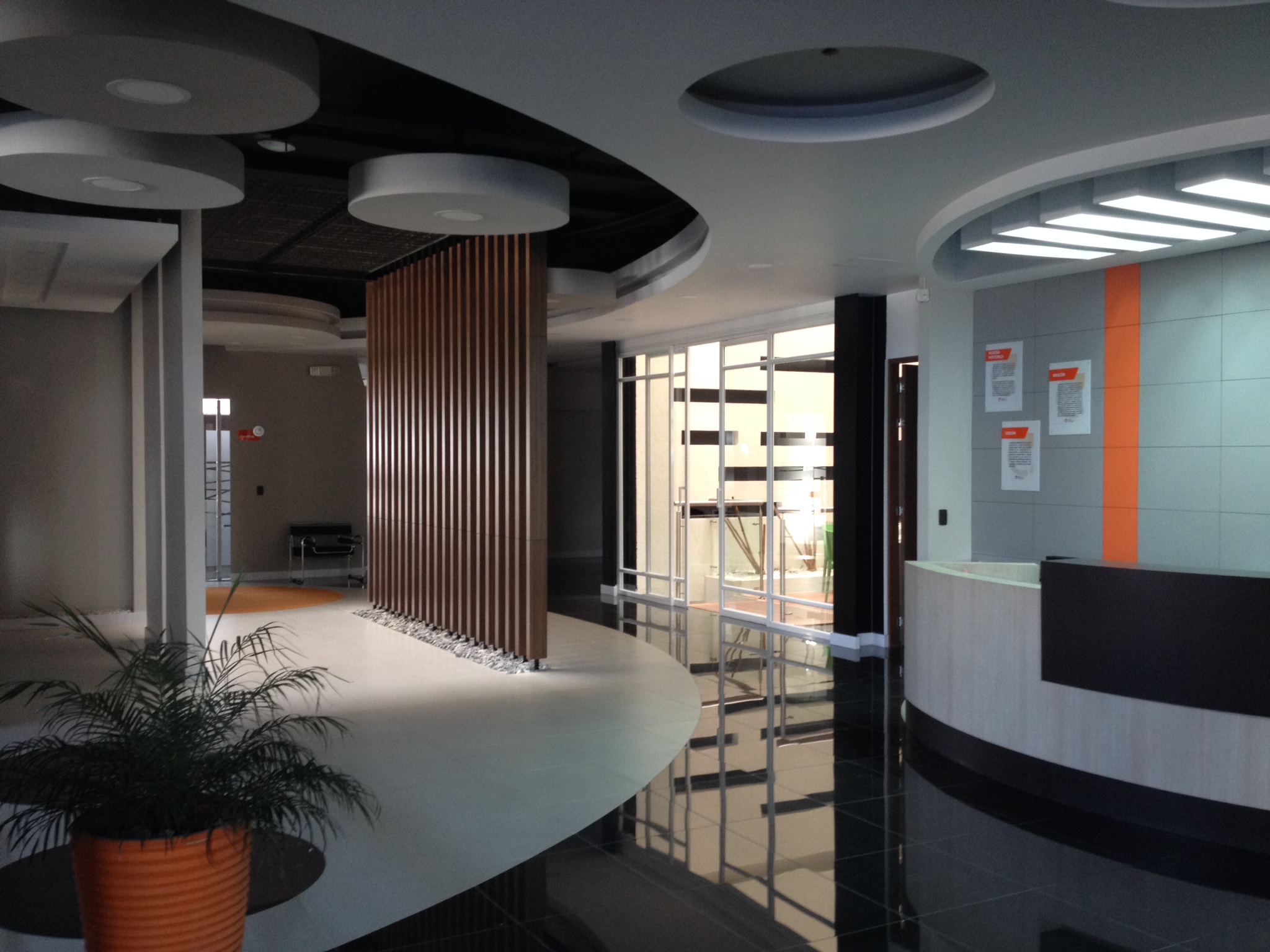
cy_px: 476
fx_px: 1284
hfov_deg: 52.6
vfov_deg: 40.7
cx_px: 635
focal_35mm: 35
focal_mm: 4.28
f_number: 2.4
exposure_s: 1/20
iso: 100
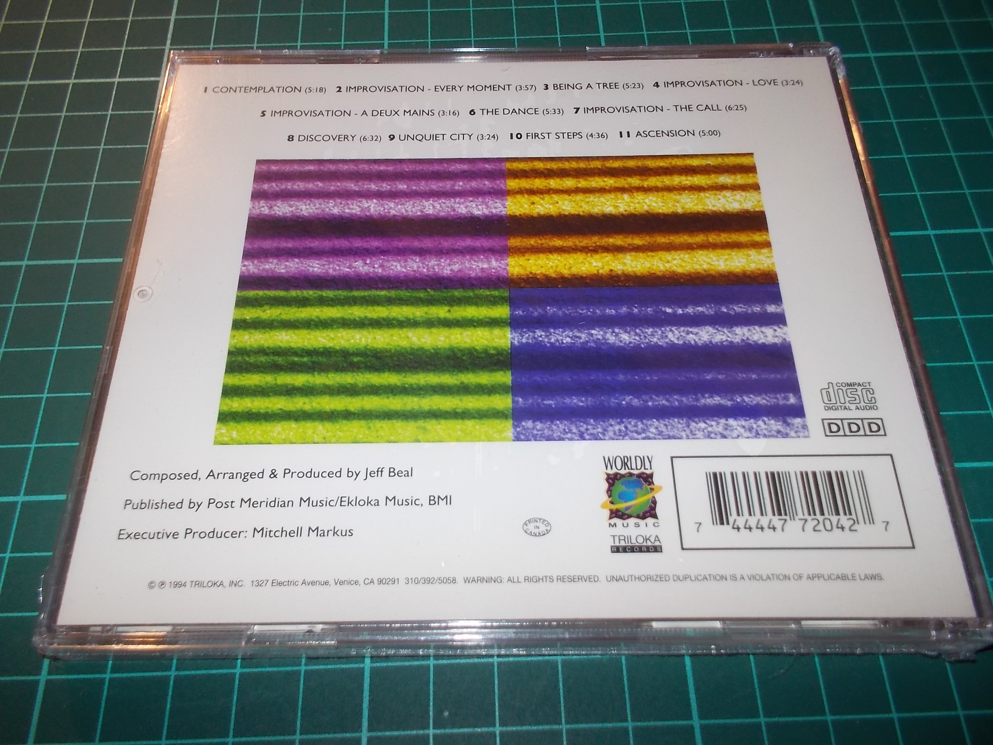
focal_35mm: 29
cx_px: 496
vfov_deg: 48.2
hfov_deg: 61.7
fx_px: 832
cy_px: 372
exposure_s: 1/30
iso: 200
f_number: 3.3
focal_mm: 4.1
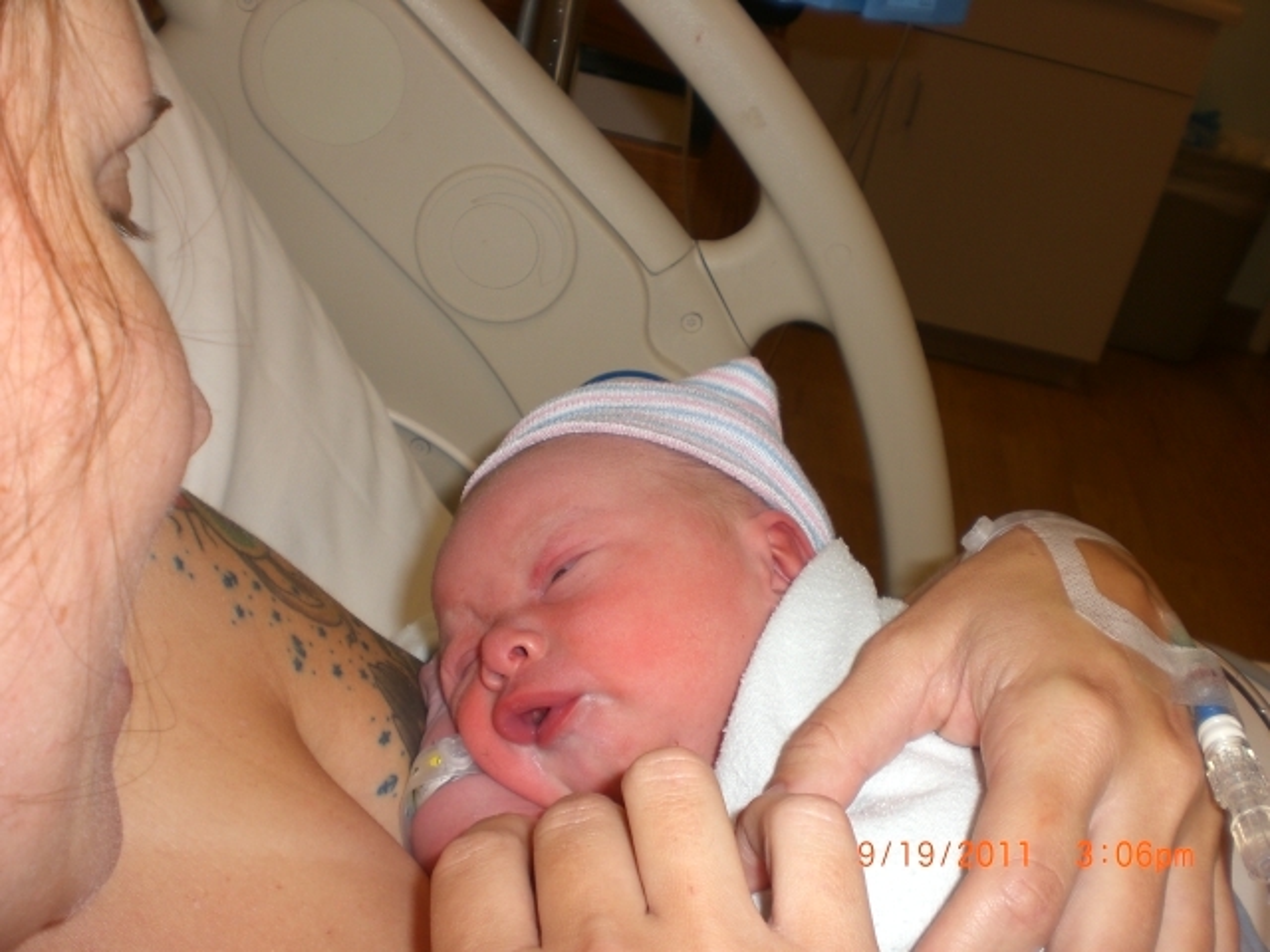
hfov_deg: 49.0
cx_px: 635
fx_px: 1394
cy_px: 476
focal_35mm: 38
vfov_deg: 37.7
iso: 50
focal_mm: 6.3
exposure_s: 1/60
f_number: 3.1
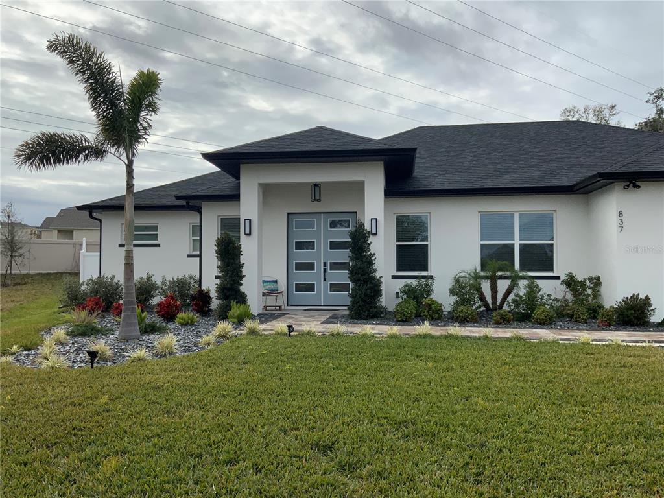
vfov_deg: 48.2
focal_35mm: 29
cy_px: 249
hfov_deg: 61.7
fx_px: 556
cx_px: 332
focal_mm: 3
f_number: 1.8
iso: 20
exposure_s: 1/3322
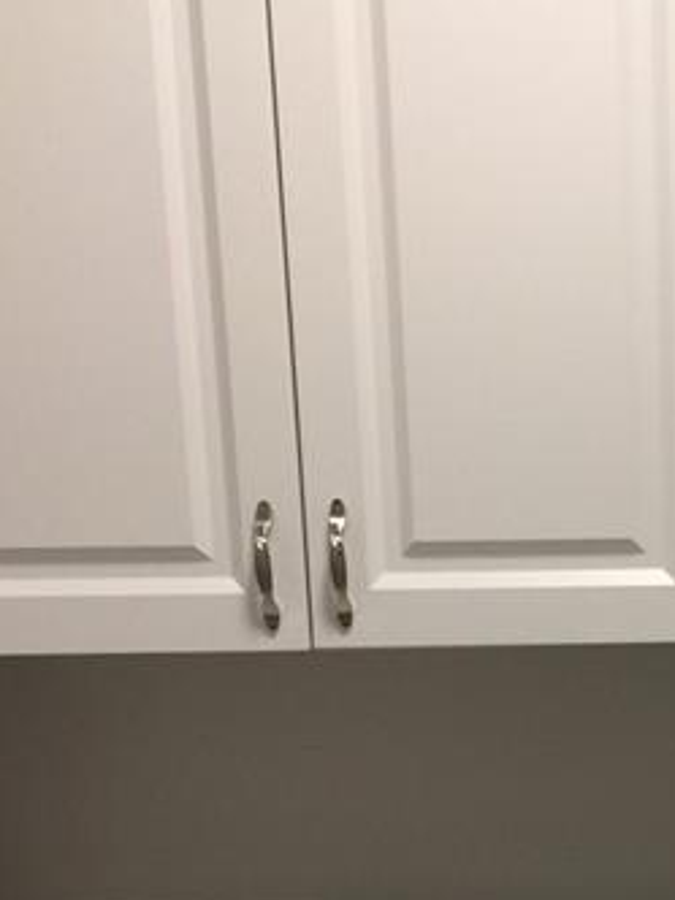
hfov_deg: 20.8
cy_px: 800
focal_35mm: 67
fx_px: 1742
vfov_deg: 28.0
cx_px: 756
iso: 40
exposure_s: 1/30
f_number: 2.2
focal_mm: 4.15
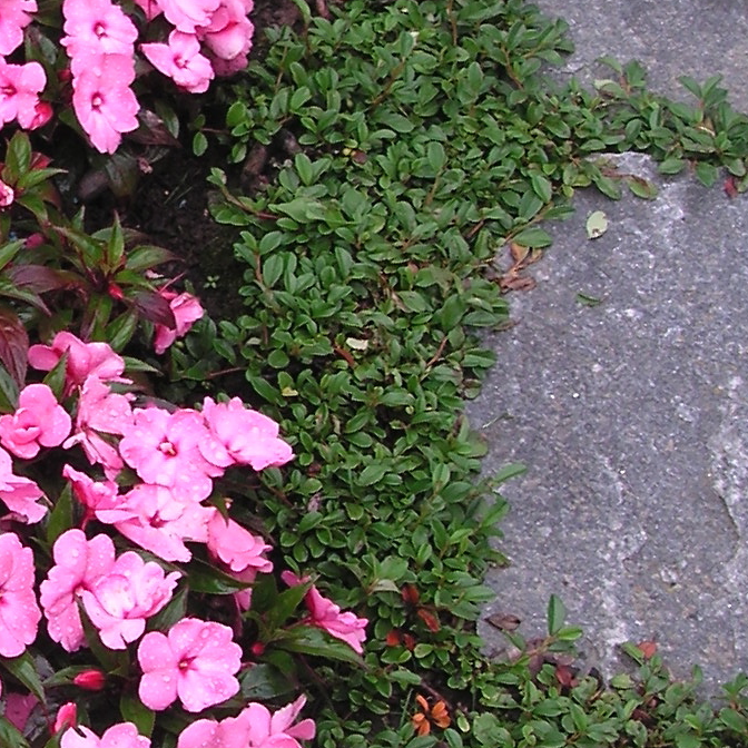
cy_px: 433
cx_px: -225
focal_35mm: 128
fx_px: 3129
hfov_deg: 13.2
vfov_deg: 13.6
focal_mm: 6.3
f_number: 3.3
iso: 50
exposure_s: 1/45
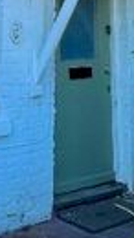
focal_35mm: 76
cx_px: 33
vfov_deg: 24.9
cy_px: -56
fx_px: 481
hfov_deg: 15.8
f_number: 1.8
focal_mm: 1.57
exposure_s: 1/415
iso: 32
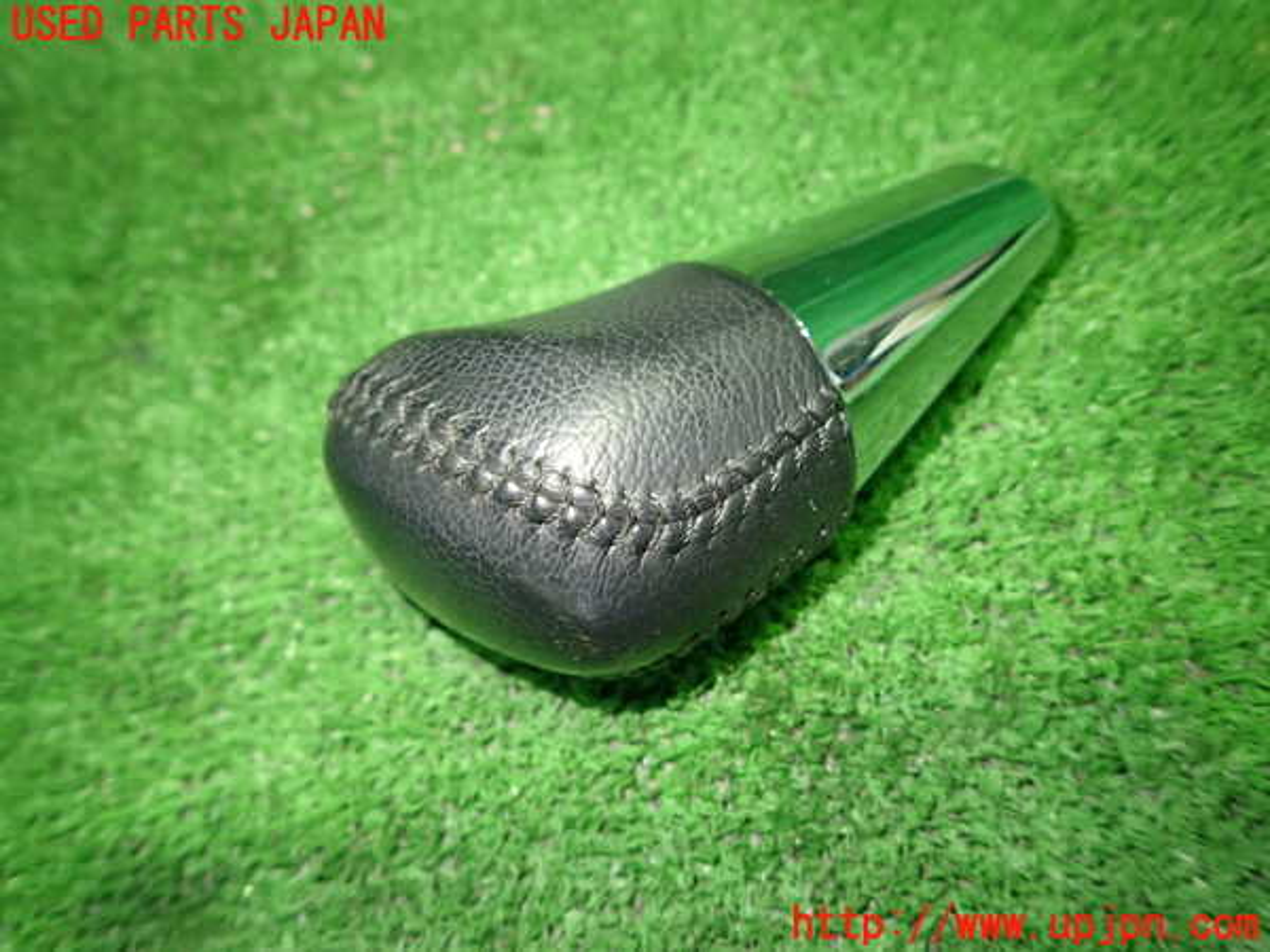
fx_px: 917
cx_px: 635
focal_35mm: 25
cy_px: 476
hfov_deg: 69.4
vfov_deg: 54.9
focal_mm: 4.5
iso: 250
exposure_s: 1/30
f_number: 2
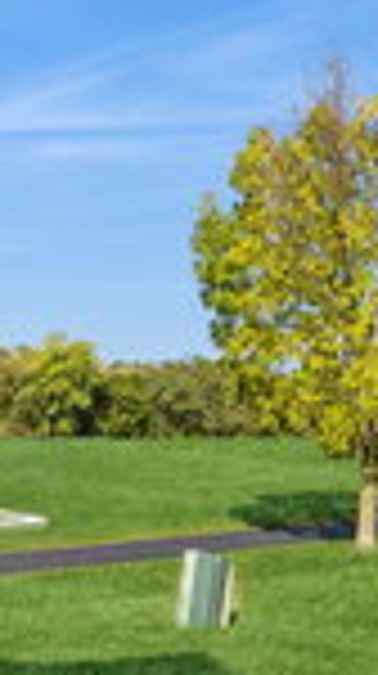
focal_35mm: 57
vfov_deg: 36.5
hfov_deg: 20.3
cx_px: 389
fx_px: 1019
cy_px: 418
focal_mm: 17
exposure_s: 1/320
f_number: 11
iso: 200
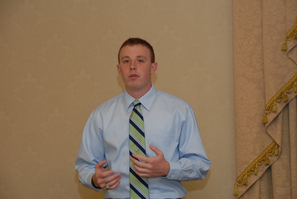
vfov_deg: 10.6
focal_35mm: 130
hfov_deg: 15.7
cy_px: 96
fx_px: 1074
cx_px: 155
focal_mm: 82
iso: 400
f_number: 5.6
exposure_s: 1/60
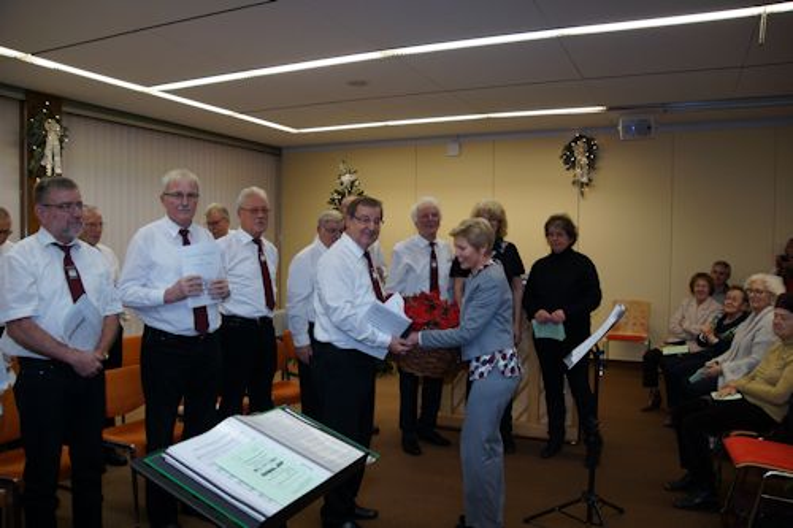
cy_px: 264
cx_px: 396
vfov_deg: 47.9
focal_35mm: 27
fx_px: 595
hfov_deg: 67.4
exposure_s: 1/60
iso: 400
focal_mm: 18
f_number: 4
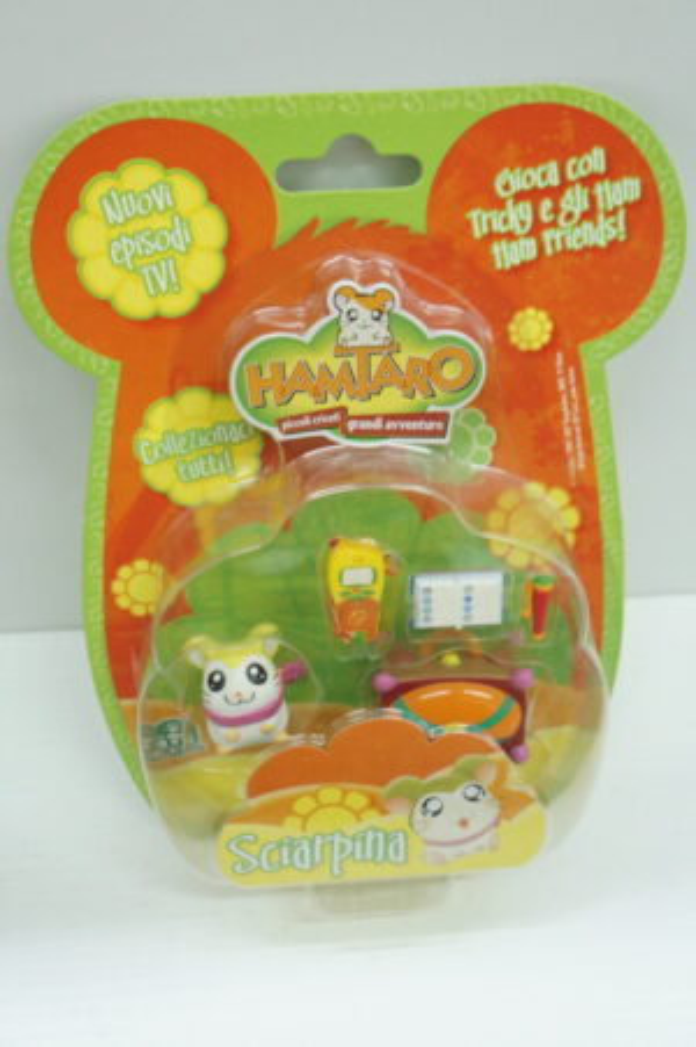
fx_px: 1046
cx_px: 348
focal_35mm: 36
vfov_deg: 53.2
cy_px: 524
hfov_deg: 36.8
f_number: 5.6
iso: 2000
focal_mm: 24
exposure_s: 1/60
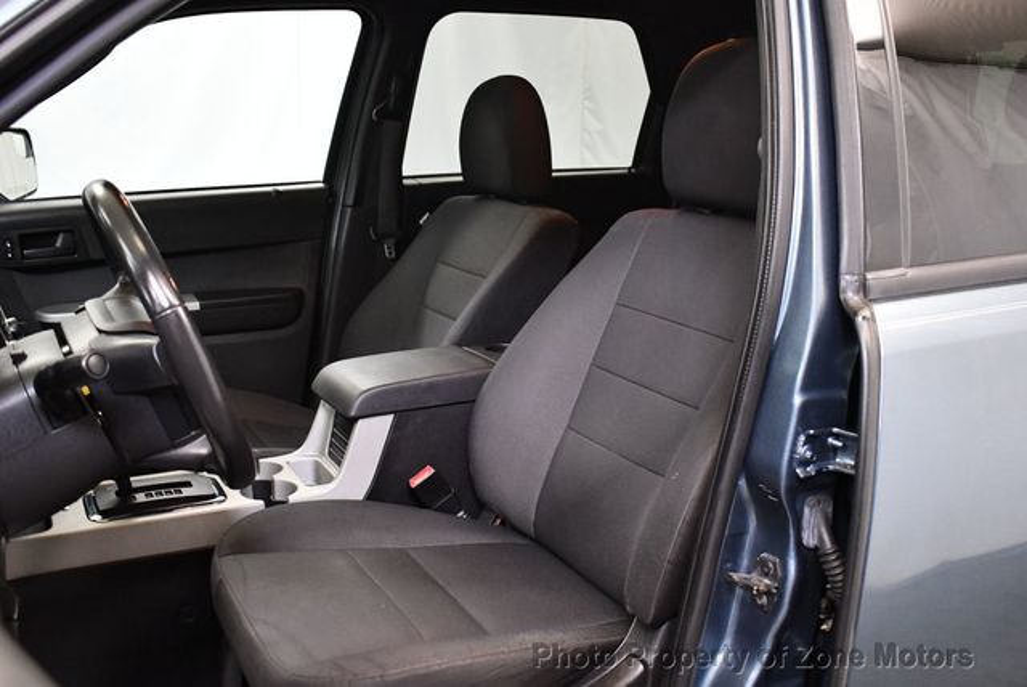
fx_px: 1028
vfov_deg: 36.9
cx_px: 514
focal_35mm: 36
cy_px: 344
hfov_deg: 53.1
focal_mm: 18
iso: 2800
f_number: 3.5
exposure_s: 1/125
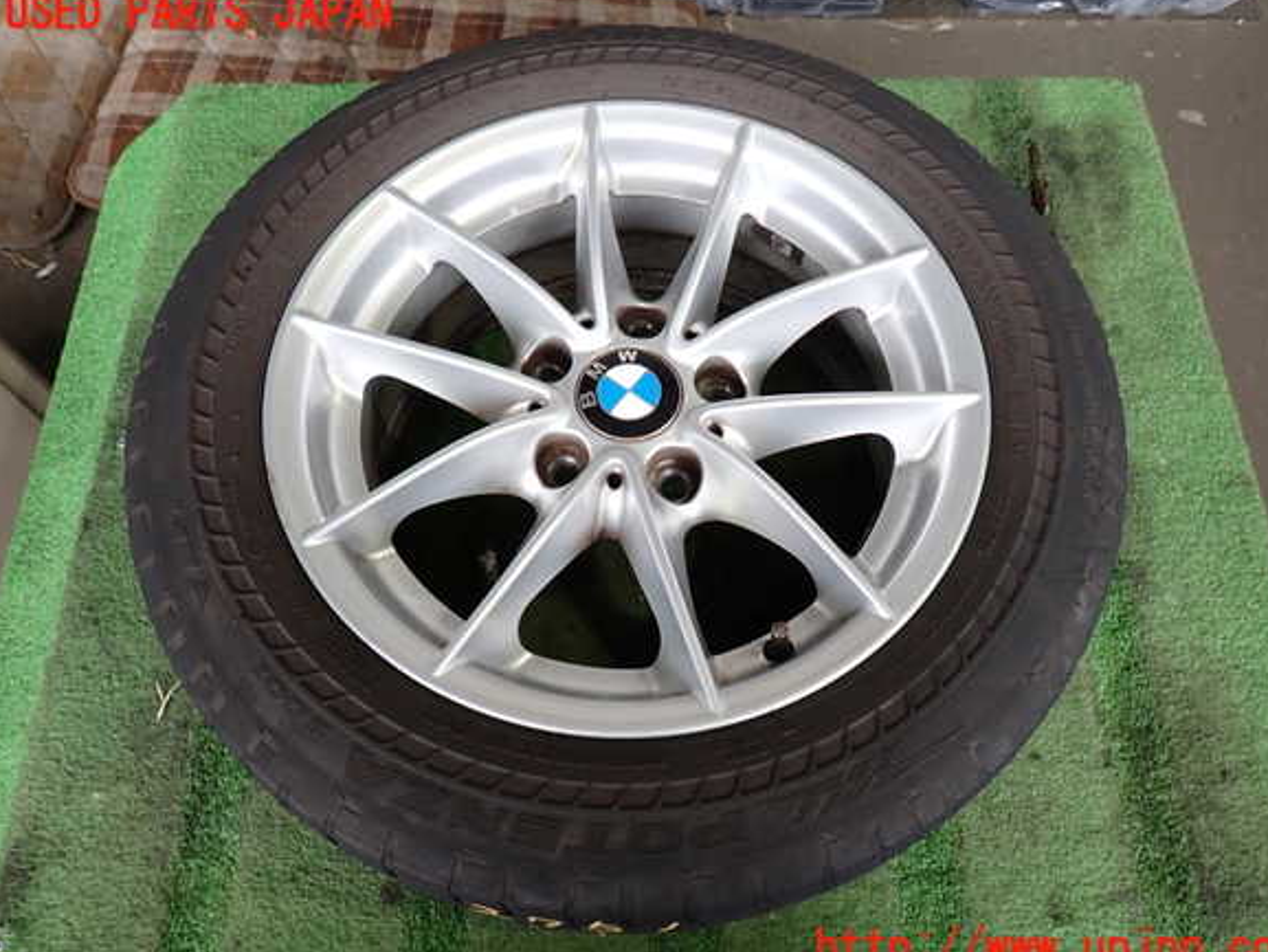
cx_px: 653
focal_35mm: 26
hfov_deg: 67.3
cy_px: 481
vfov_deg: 53.1
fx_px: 953
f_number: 2
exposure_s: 1/60
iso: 160
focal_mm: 4.5
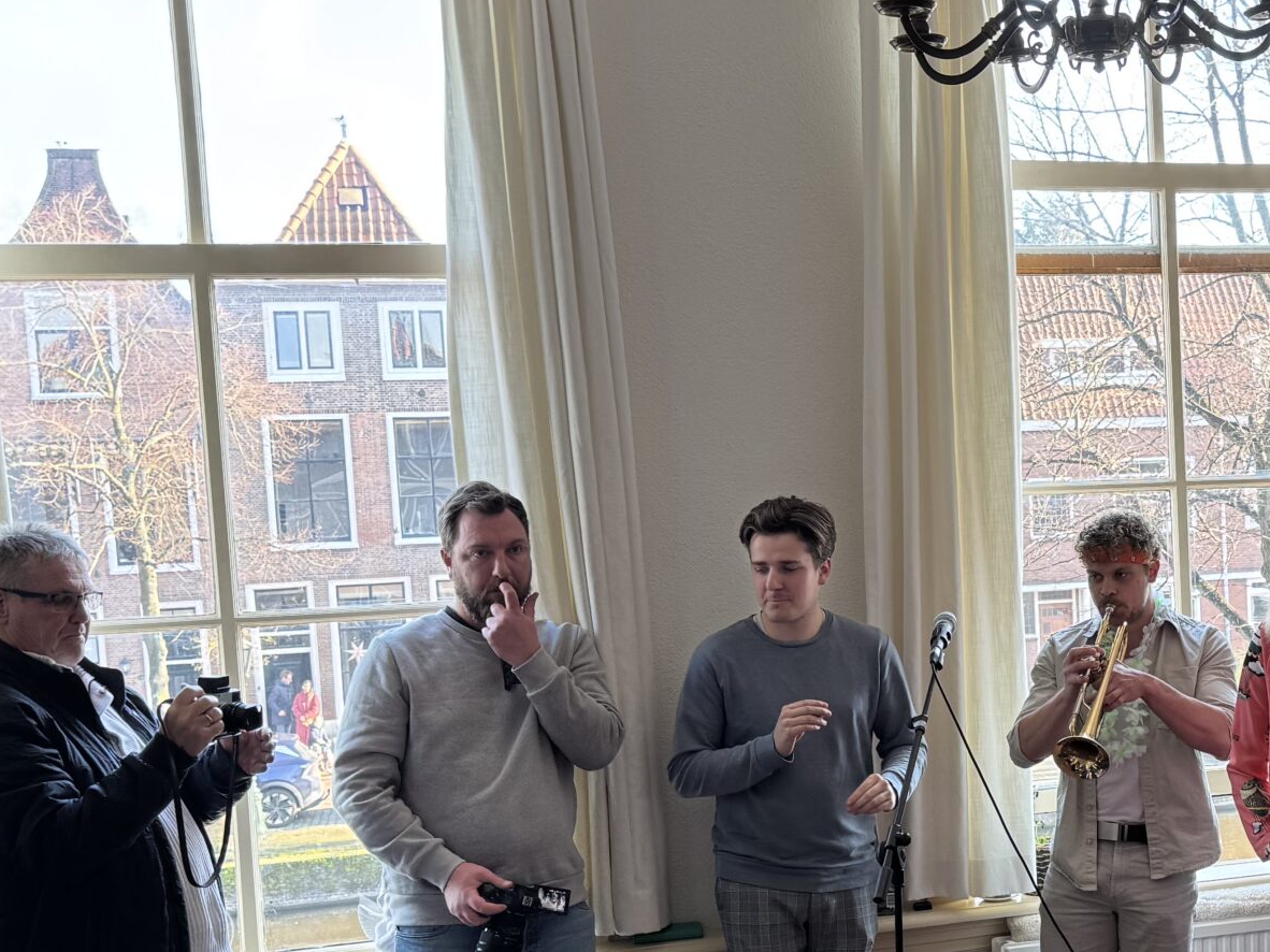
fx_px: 1907
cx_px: 1054
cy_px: 631
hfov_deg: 35.4
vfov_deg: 27.9
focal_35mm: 52
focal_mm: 6.76
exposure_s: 1/121
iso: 80
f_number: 1.78
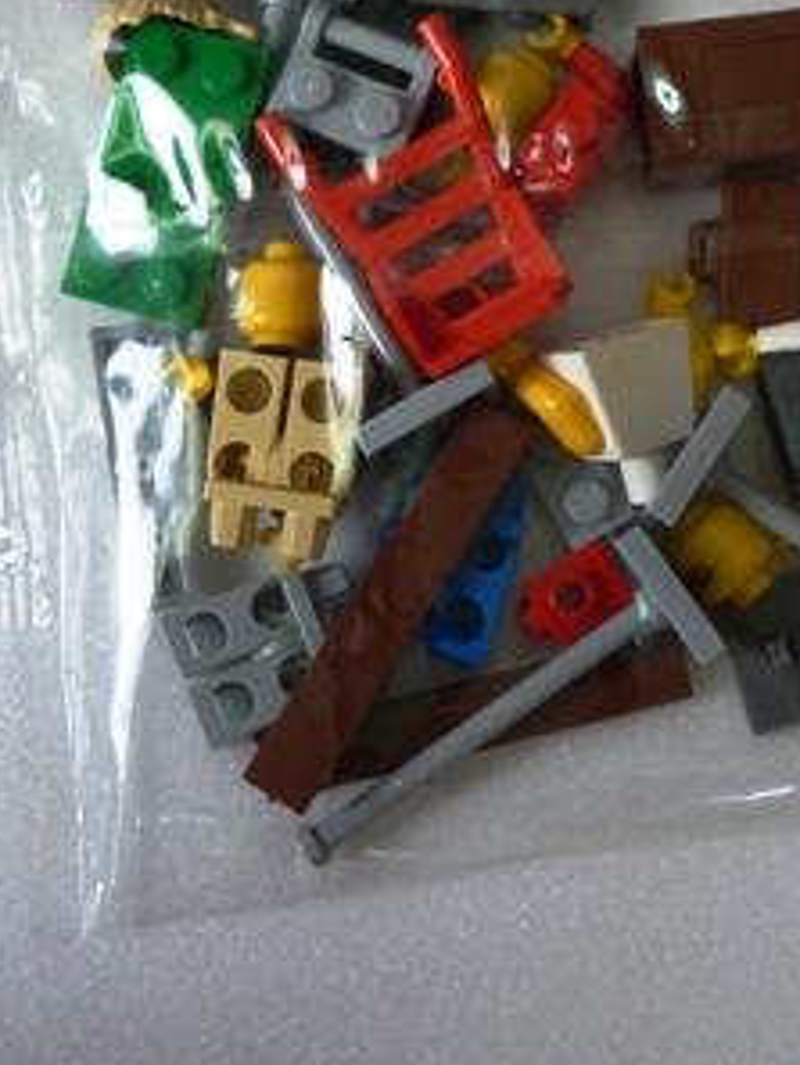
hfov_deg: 20.7
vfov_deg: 27.0
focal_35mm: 71
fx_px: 2186
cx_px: 430
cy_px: 244
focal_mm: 5.5
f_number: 2.8
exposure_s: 1/30
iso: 100
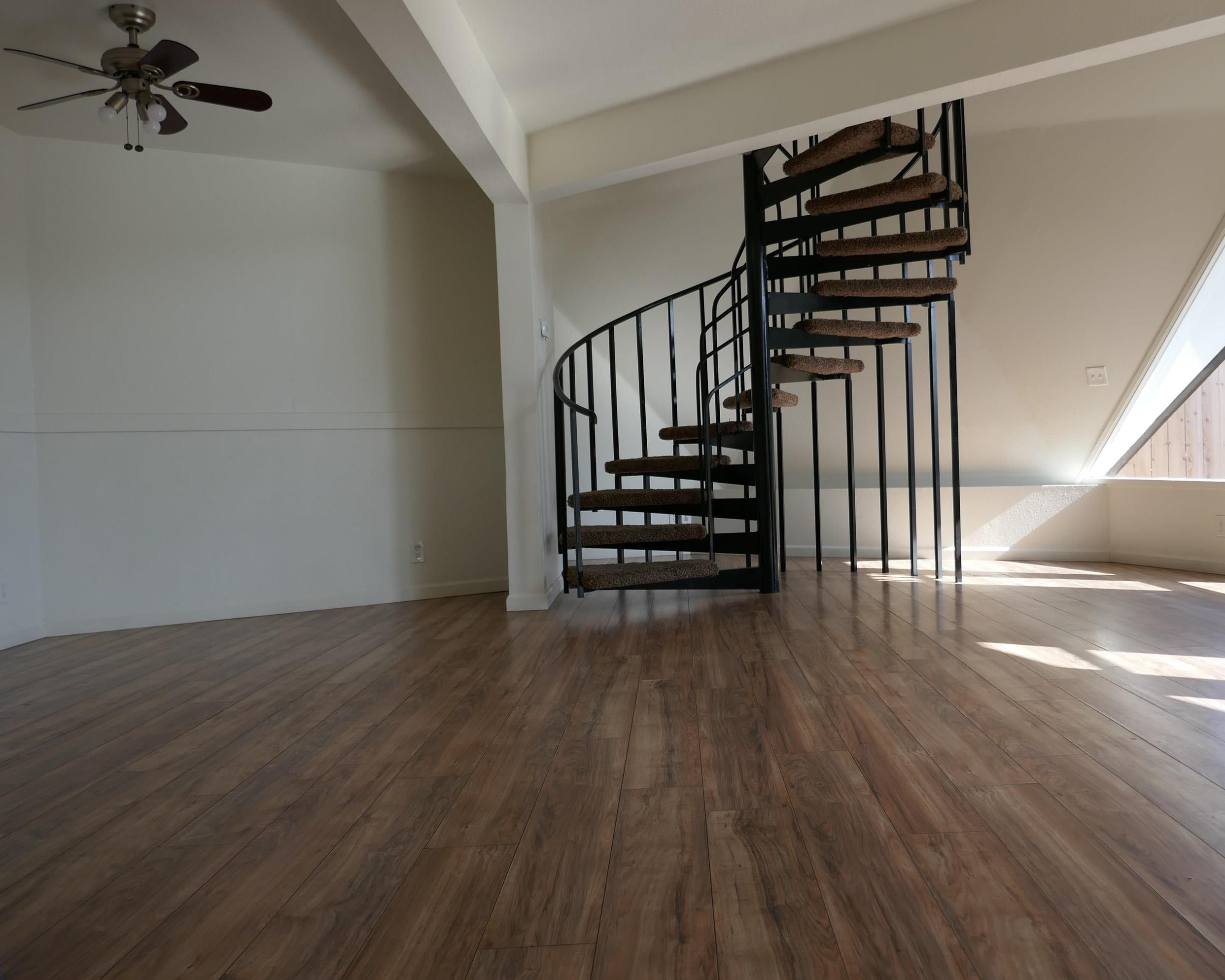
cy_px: 488
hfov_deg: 60.0
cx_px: 733
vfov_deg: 50.0
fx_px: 1051
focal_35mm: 29
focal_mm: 9.1
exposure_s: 1/250
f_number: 2.8
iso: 125
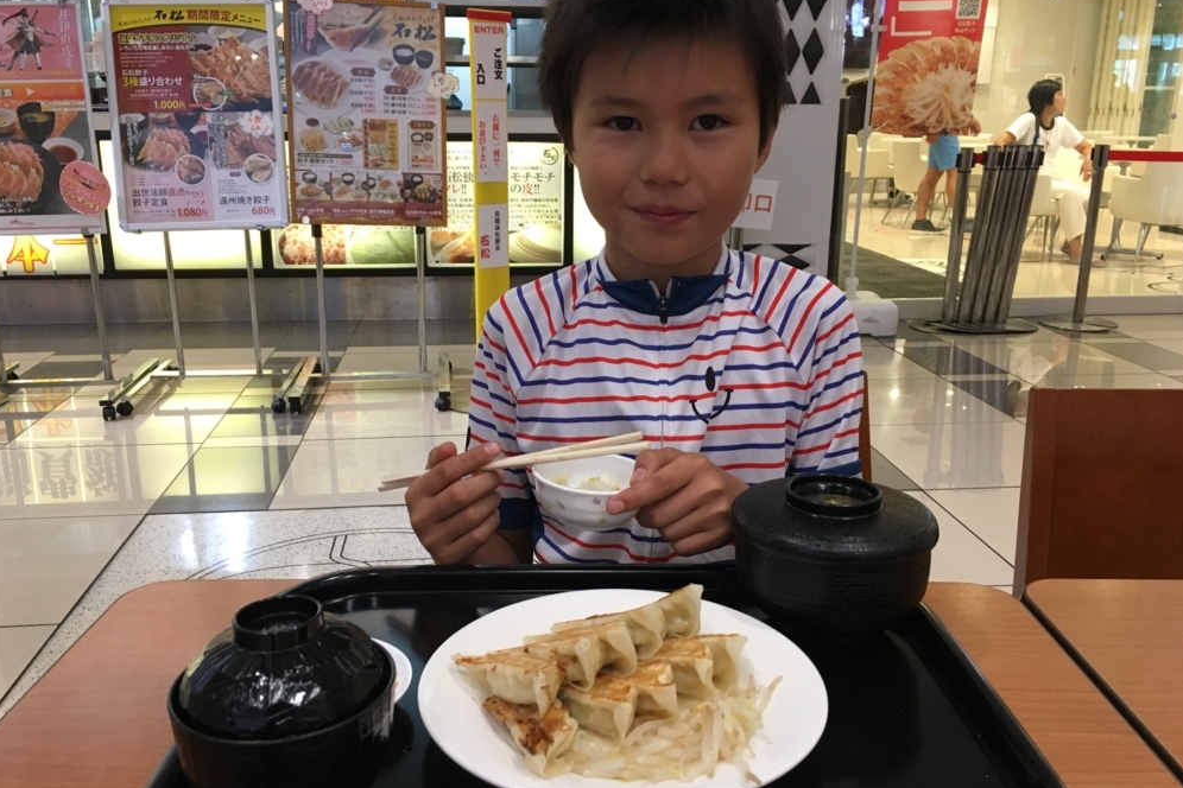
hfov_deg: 60.3
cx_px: 583
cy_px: 402
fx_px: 1019
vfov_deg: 42.3
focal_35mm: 31
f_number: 2.2
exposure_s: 1/30
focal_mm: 4.15
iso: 80
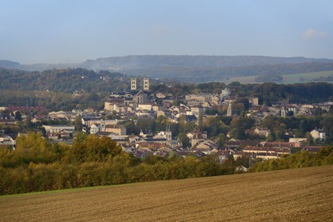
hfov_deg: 10.3
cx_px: 166
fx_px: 1850
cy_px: 111
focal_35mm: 200
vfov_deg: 6.9
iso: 200
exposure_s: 1/250
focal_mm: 200
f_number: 7.1
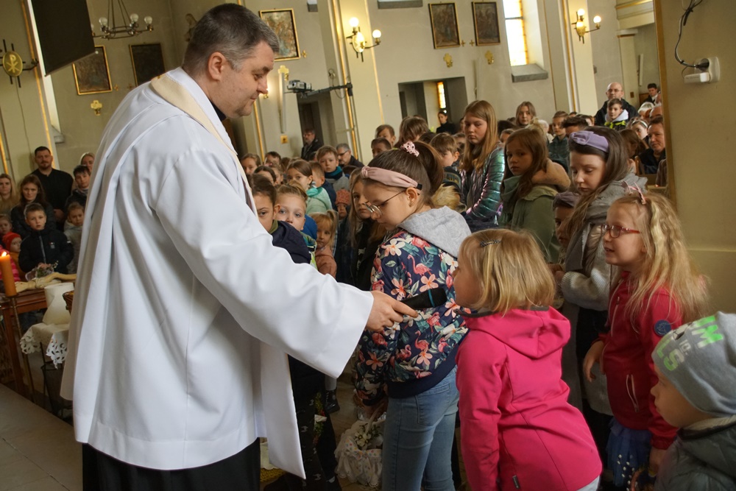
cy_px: 246
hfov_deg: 46.4
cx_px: 368
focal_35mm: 42
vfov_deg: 31.9
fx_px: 859
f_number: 4
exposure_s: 1/160
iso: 1600
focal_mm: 28
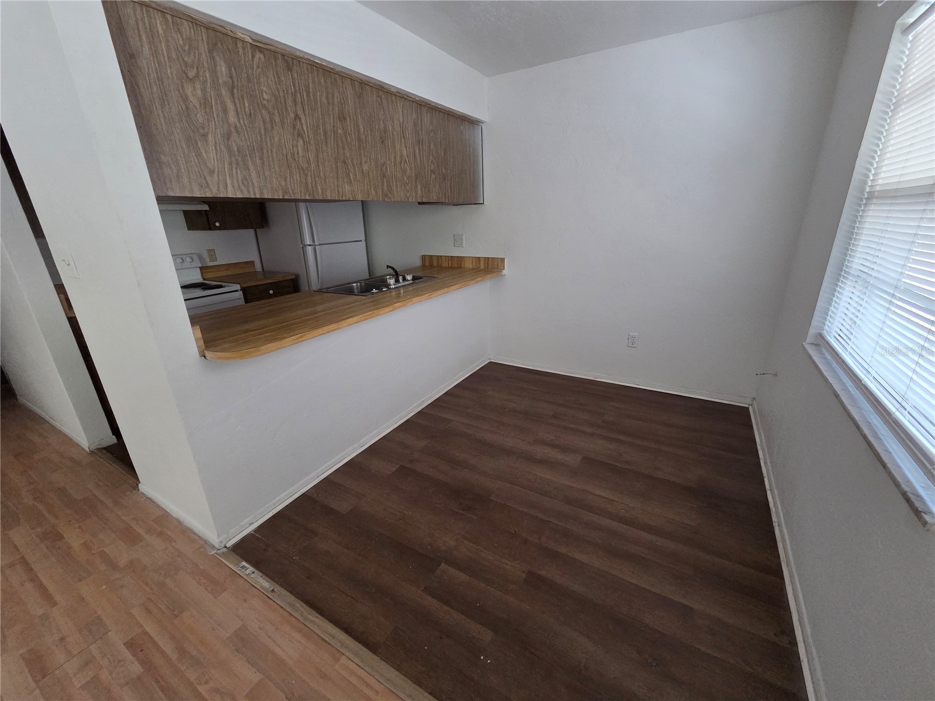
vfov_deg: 89.9
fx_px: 351
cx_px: 468
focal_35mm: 13
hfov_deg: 106.2
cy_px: 350
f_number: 2.2
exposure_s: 1/60
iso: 500
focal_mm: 2.2
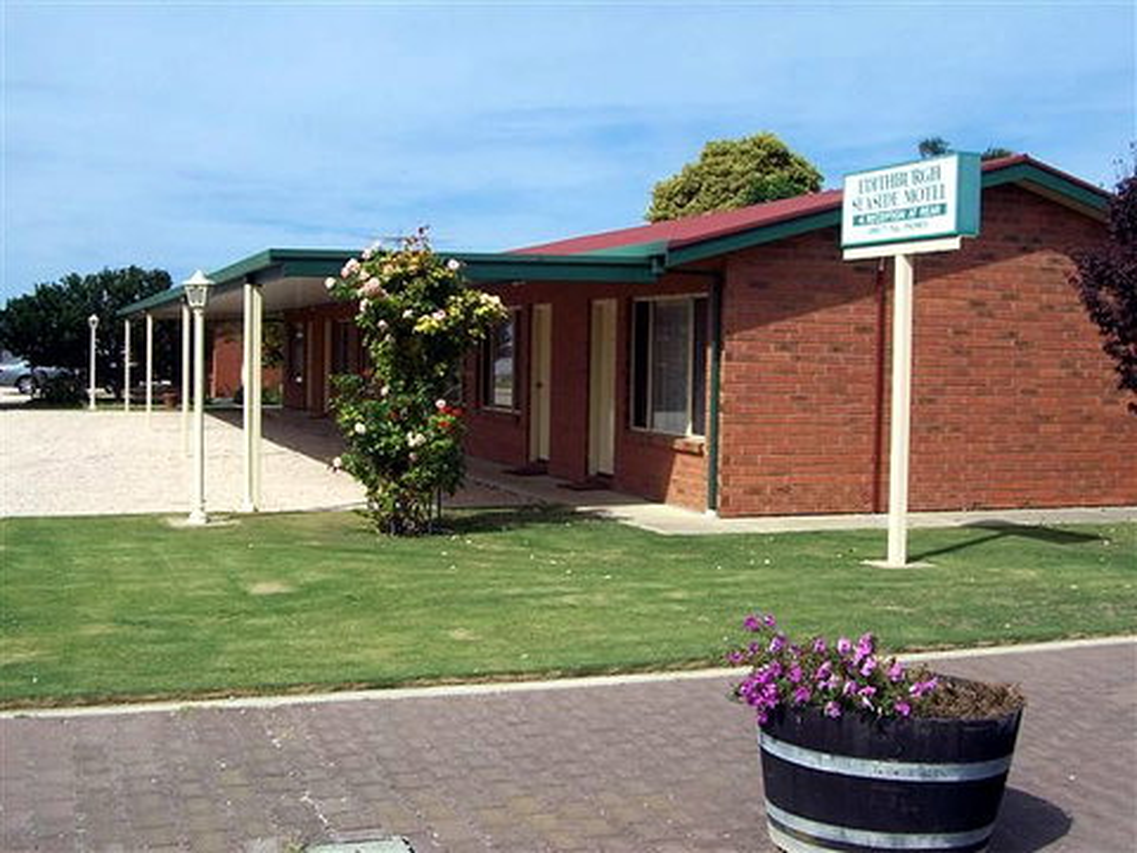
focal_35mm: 42
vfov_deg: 34.3
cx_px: 568
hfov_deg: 44.8
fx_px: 1380
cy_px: 426
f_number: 5.6
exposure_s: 1/750
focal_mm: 7
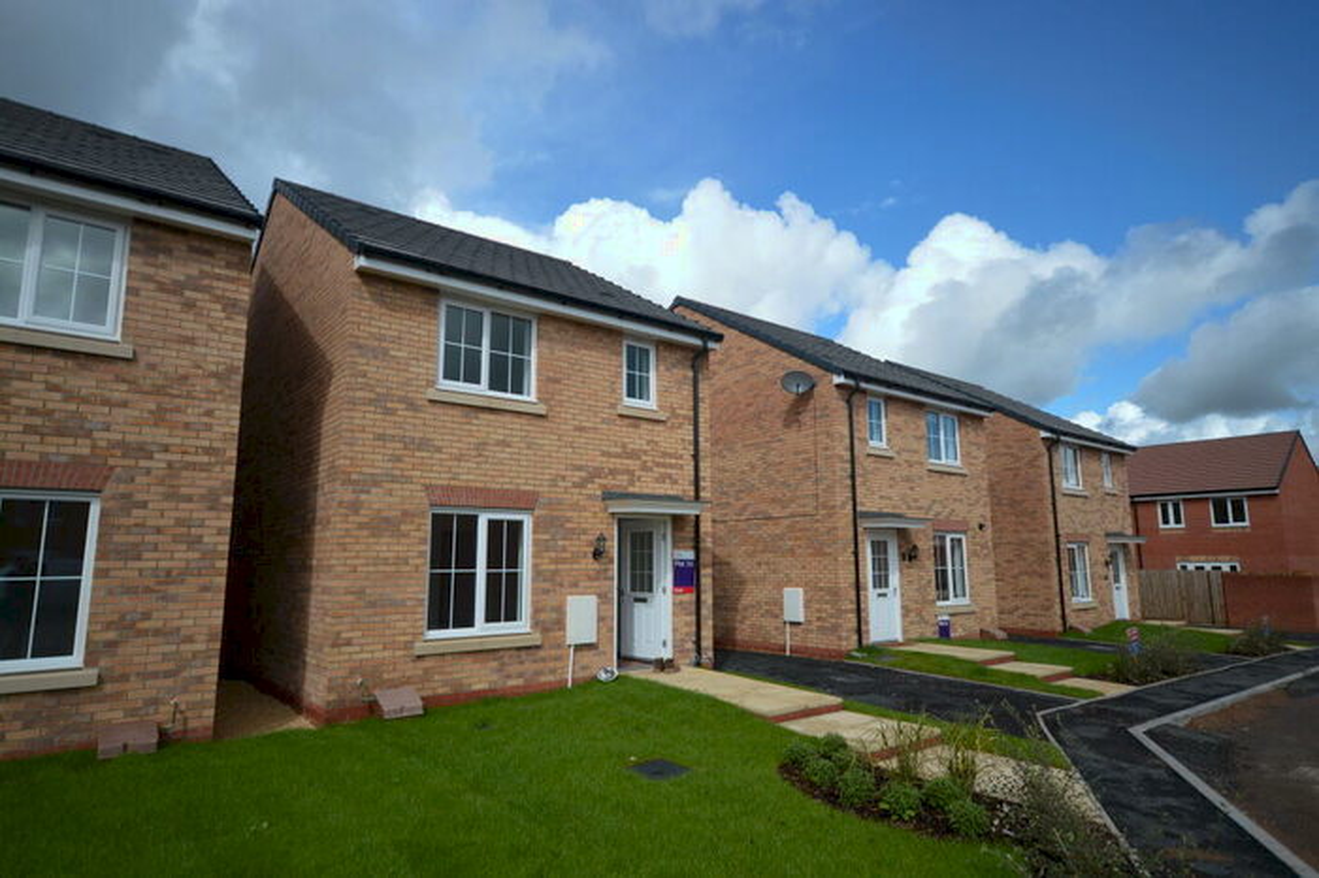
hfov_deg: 81.2
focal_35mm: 21
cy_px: 439
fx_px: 769
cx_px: 660
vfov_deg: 59.4
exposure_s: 1/2500
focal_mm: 14
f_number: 4.8
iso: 400
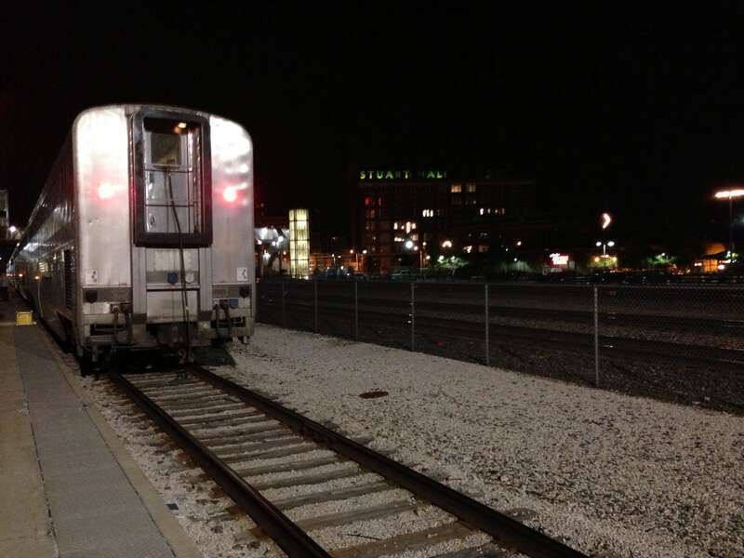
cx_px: 372
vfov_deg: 42.9
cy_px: 279
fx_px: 709
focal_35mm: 33
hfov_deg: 55.4
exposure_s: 1/15
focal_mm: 4.13
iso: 500
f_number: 2.4
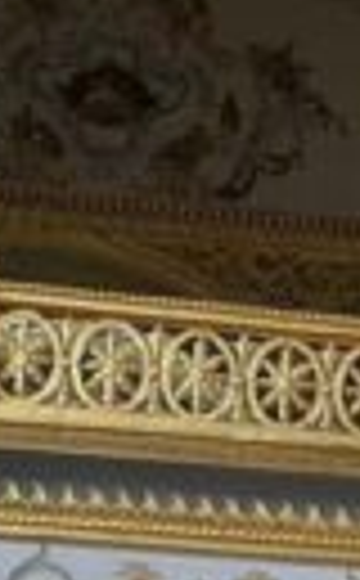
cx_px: 1300
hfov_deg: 7.1
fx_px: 2399
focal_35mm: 152
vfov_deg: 12.0
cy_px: 1218
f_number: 1.78
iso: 100
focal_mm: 6.86
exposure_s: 1/163
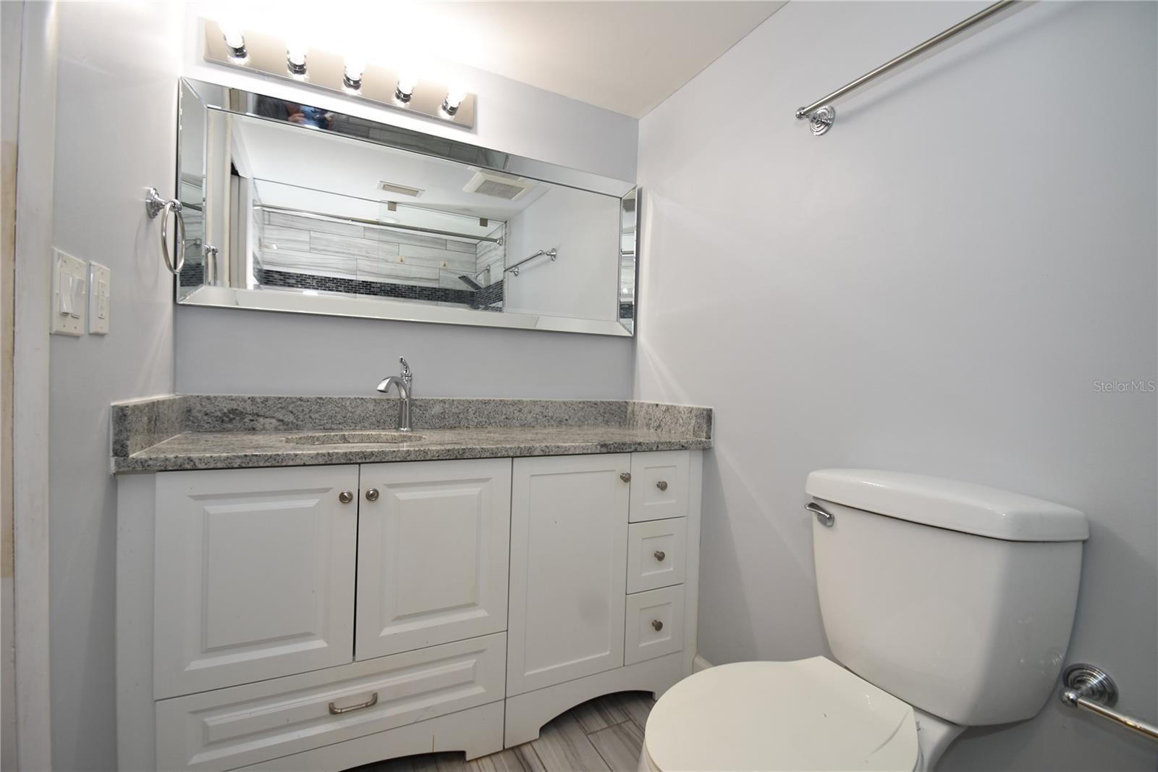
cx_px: 579
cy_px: 386
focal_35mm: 15
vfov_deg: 77.3
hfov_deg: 100.4
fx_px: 482
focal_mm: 10
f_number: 4
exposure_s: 1/60
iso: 200
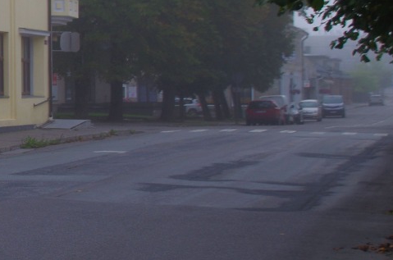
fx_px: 1557
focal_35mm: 143
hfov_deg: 13.7
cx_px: -167
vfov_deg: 9.4
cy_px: -71
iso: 100
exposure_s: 1/200
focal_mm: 28
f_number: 5
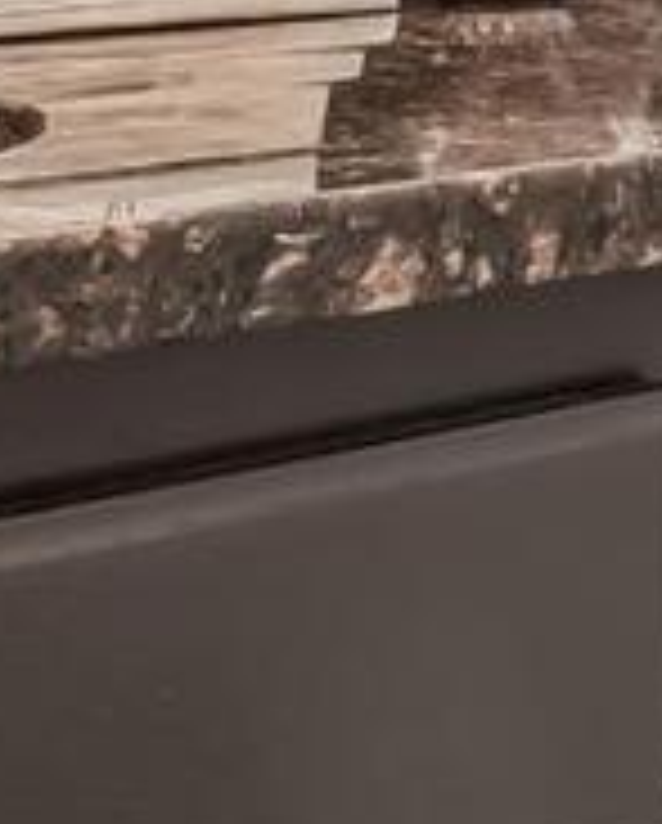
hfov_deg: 11.7
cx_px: 1193
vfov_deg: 14.9
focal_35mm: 122
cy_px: -302
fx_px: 2973
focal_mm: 11
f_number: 8
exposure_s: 1/15
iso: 500
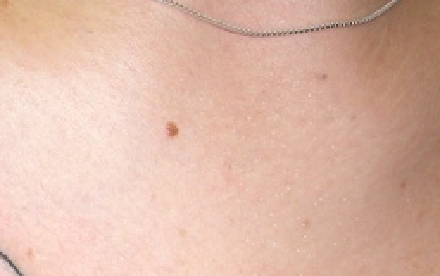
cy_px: 340
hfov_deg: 19.3
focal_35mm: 101
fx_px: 1212
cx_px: -100
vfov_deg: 12.6
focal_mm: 6.2
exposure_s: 1/60
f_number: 2.7
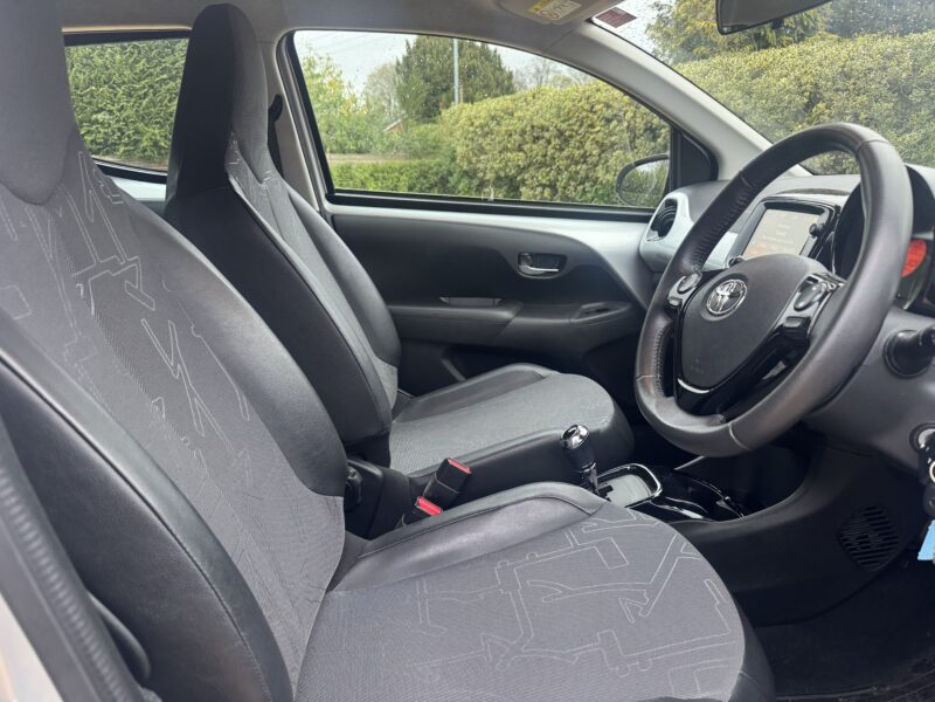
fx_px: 648
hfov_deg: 71.6
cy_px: 351
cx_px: 468
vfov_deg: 56.8
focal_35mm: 24
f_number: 1.78
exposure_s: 1/60
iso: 250
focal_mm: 6.76
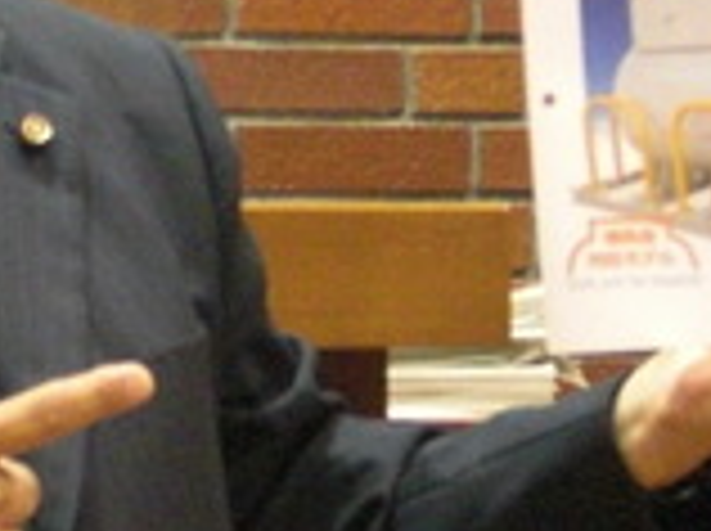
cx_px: 14
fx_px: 7014
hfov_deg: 5.8
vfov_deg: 4.3
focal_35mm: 342
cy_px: 56
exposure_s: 1/40
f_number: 5.3
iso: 800
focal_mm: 18.9
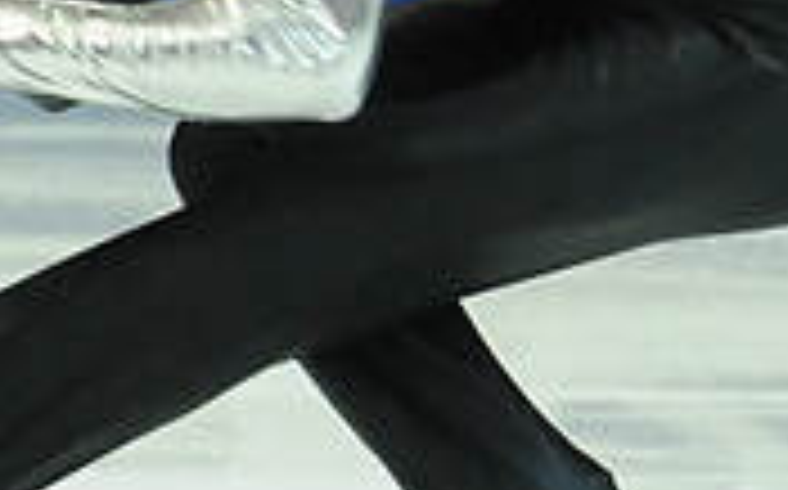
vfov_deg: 0.9
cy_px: 97
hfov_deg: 1.5
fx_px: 30015
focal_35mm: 1399
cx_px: 536
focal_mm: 200
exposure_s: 1/800
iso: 3200
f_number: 5.6
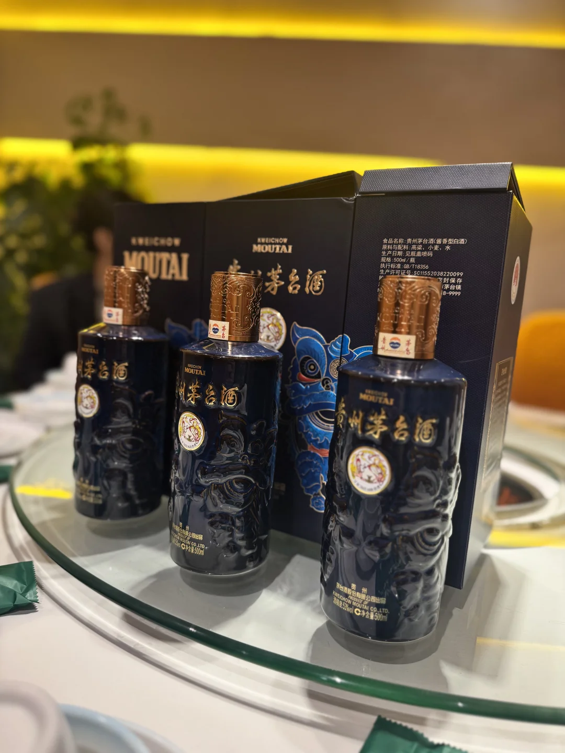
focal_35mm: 24
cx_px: 282
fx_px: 522
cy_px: 376
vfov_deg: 71.6
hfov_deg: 56.8
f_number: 1.78
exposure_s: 1/50
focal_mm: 6.76
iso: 160
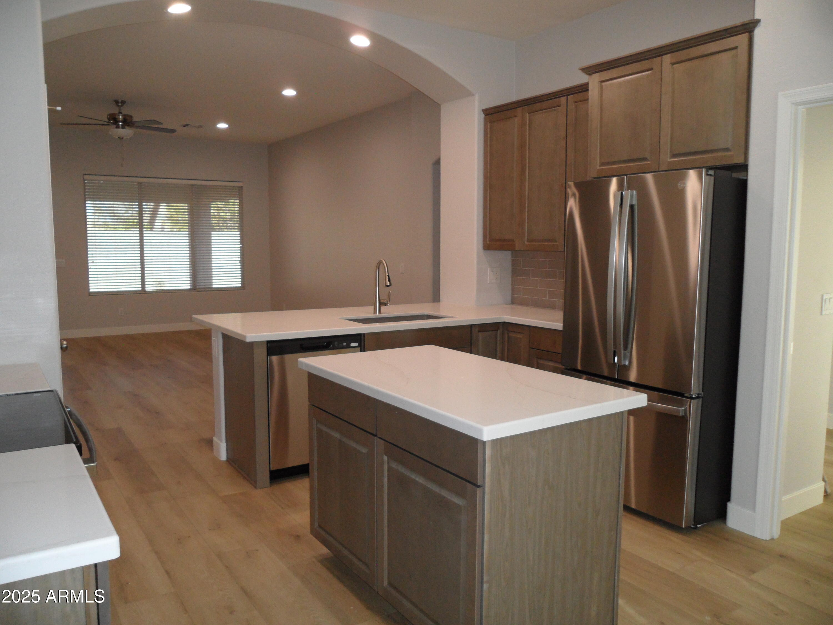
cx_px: 416
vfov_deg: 51.4
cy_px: 312
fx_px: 650
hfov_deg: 65.3
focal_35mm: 27
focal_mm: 4.9
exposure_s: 1/45
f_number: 3.5
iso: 200
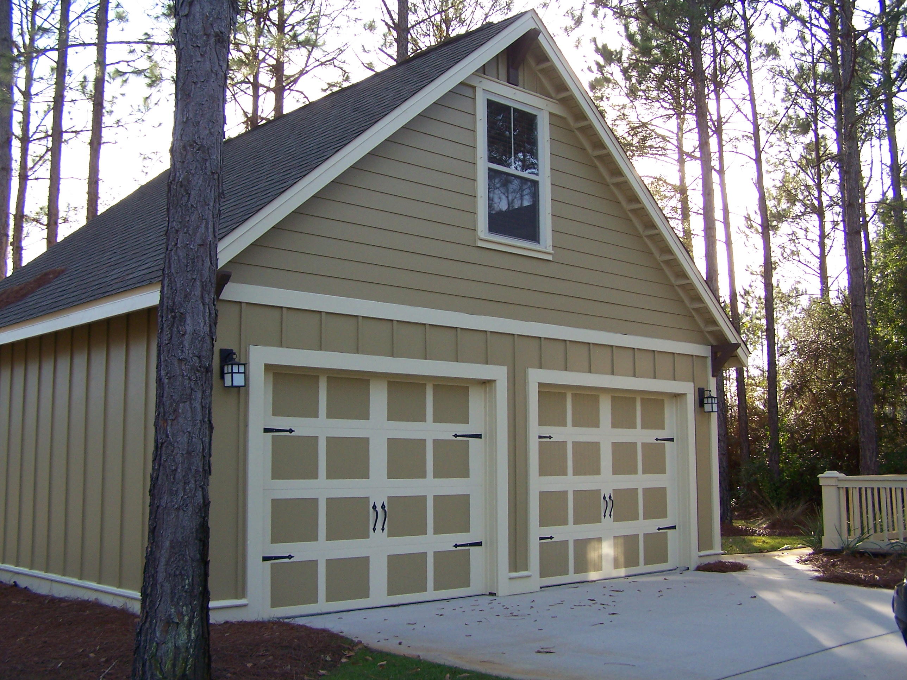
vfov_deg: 37.7
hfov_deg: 49.0
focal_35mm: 38
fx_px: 996
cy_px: 340
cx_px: 454
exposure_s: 1/250
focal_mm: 6.3
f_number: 2.8
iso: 100
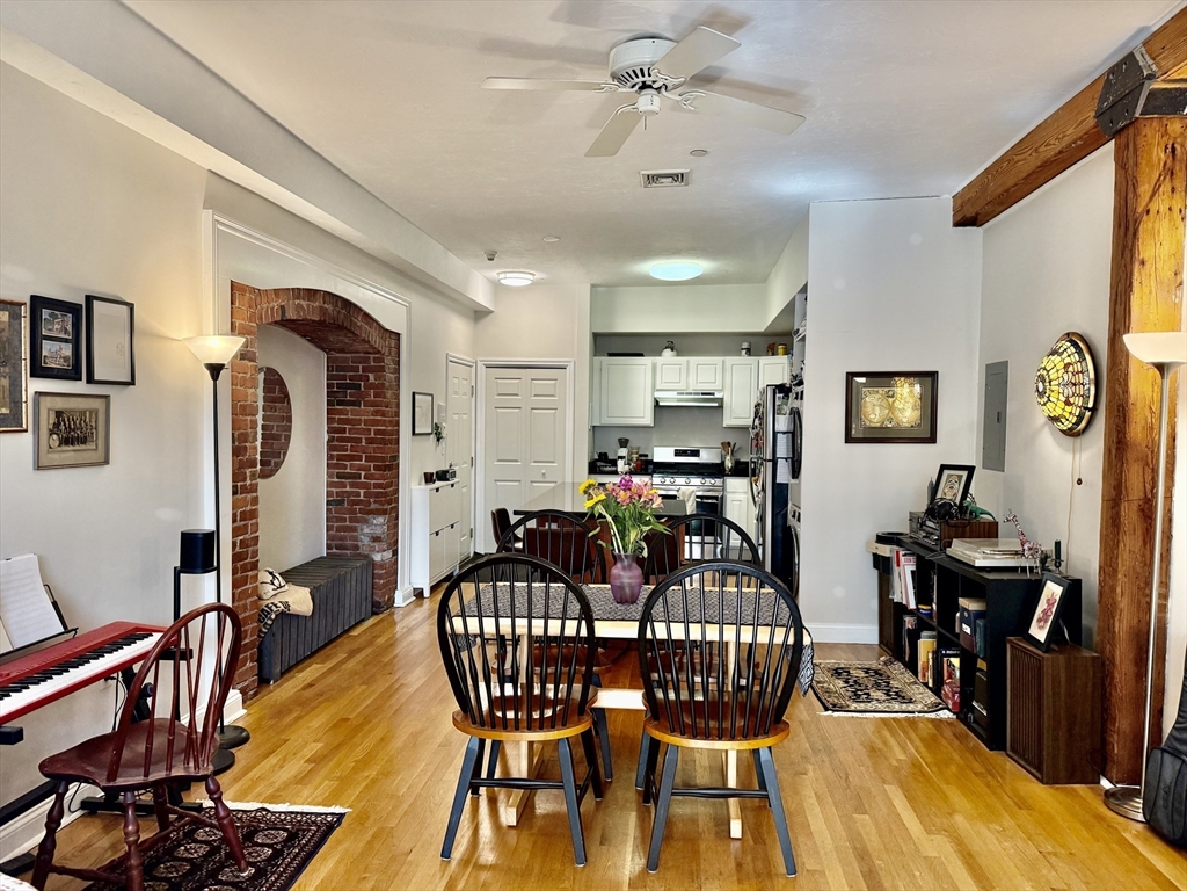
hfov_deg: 71.6
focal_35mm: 24
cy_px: 446
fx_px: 823
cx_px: 594
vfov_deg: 56.8
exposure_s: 1/120
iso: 200
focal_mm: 6.76
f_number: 1.78
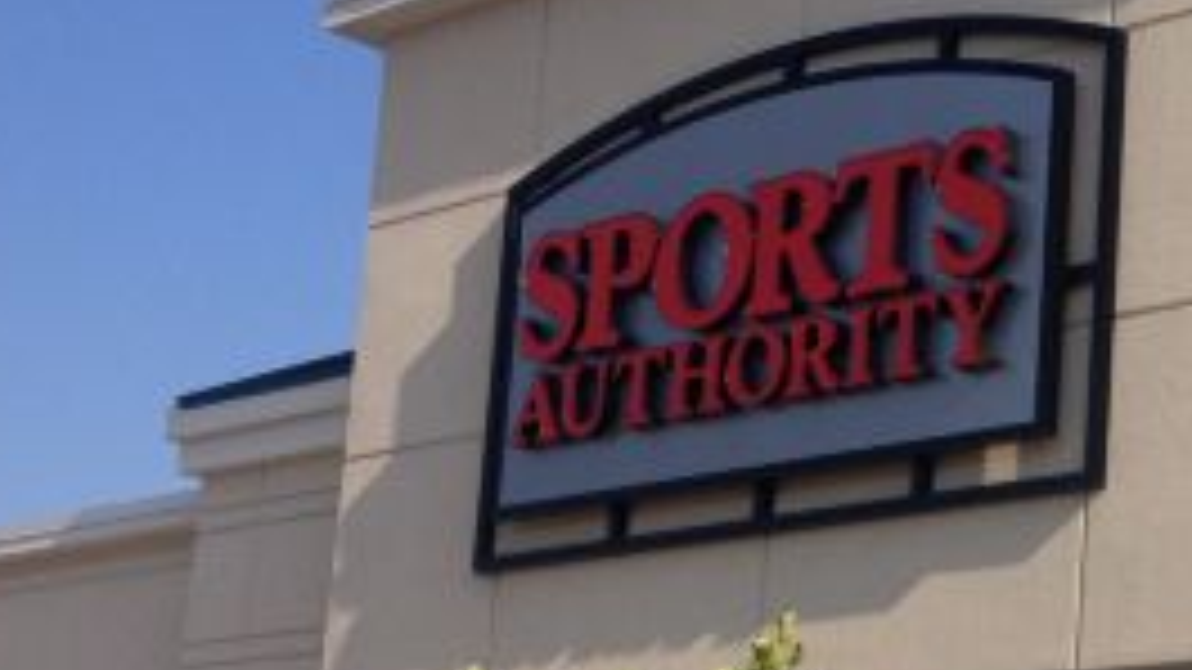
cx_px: 1365
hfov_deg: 21.0
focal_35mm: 96
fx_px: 3034
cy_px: 571
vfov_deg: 12.5
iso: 50
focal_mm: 4.28
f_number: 2.4
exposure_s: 1/1416
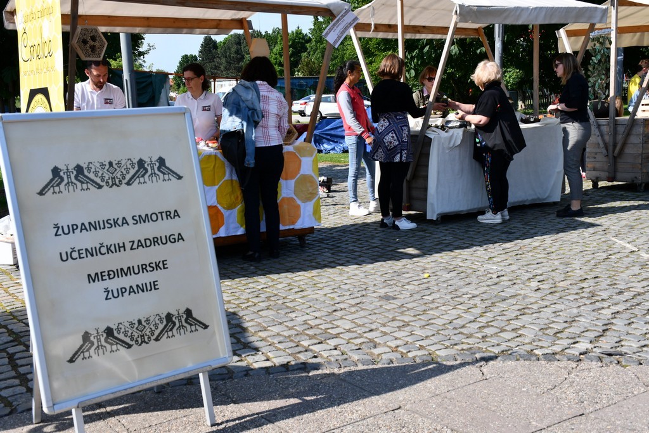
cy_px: 216
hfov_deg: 43.6
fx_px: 811
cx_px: 324
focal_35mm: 45
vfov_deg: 29.9
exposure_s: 1/250
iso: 140
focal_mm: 30
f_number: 8
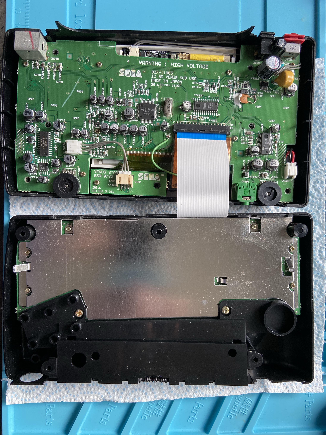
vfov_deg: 67.3
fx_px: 326
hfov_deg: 53.1
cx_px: 163
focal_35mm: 26
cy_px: 218
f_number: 1.8
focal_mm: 4.25
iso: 125
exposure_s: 1/107
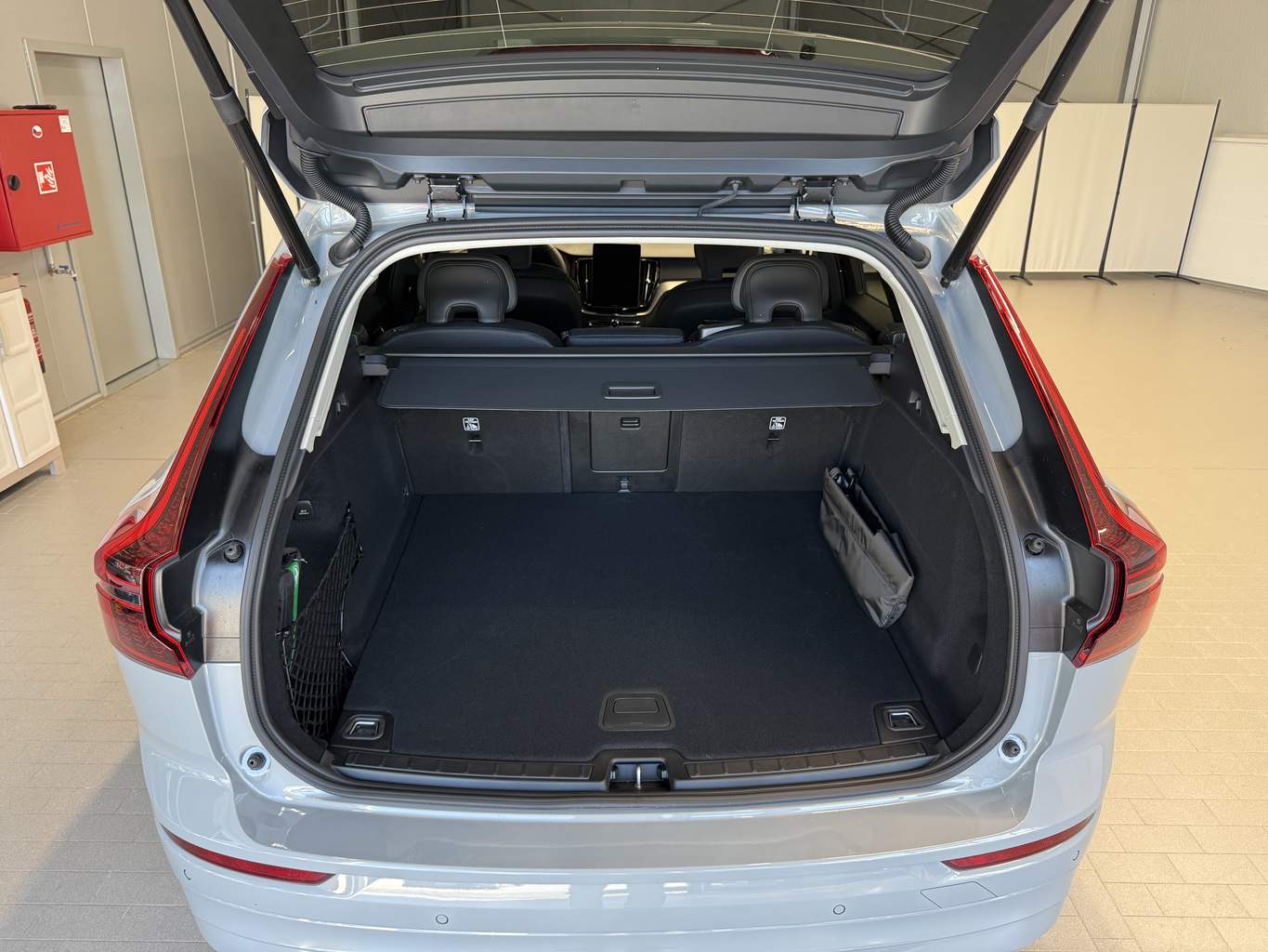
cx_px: 634
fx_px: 879
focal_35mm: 24
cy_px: 476
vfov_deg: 56.8
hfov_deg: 71.6
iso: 125
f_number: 1.78
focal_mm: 6.76
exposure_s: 1/100
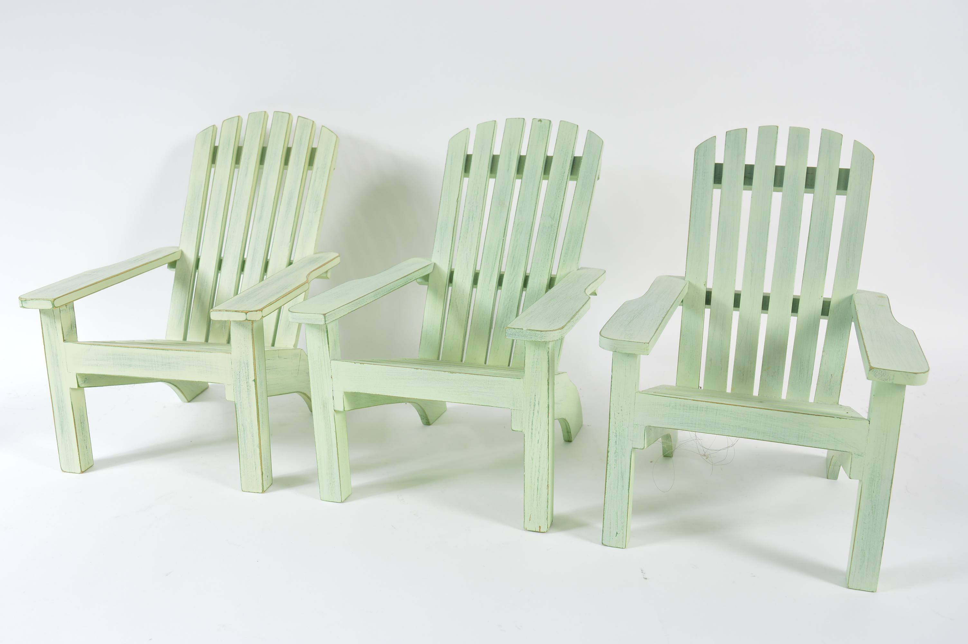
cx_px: 484
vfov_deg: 39.9
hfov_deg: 57.3
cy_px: 322
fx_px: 887
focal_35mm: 33
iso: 200
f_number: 8
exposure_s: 1/80
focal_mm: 22
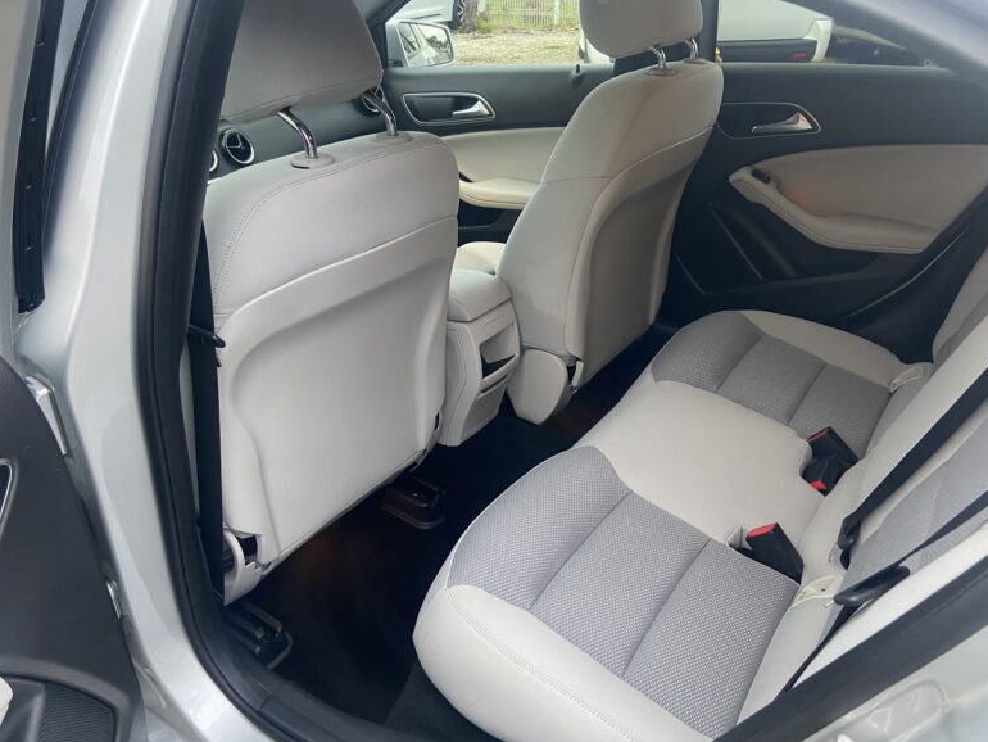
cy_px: 371
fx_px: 771
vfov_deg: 51.4
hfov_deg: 65.3
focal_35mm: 27
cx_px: 498
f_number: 1.8
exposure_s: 1/60
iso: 200
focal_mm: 4.25
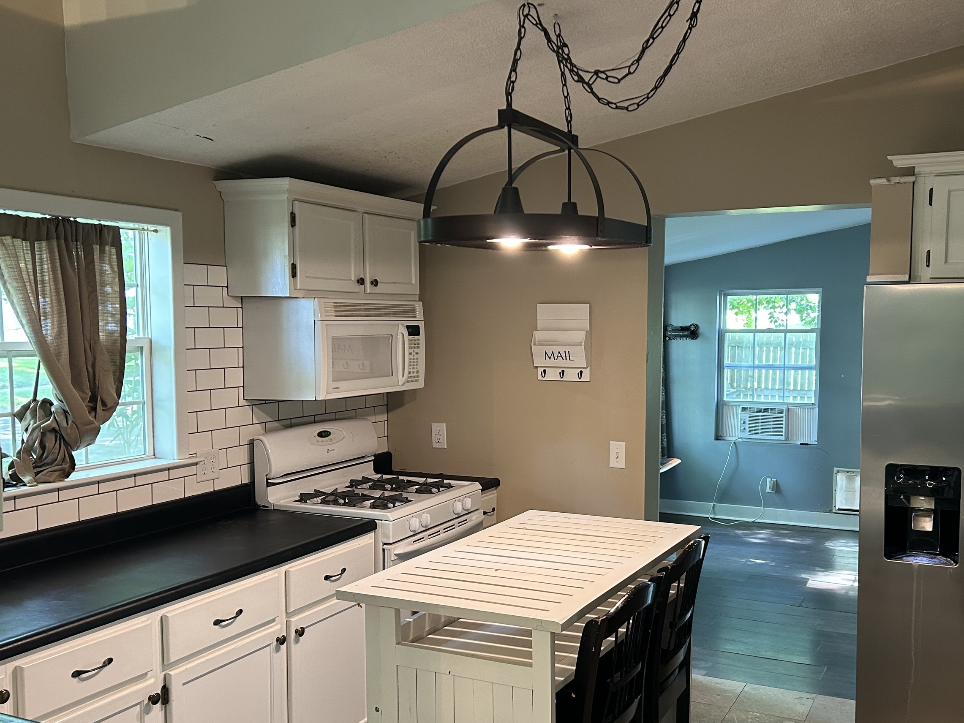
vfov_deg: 40.6
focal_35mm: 35
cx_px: 528
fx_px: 975
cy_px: 405
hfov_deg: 52.5
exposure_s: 1/60
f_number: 1.5
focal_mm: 5.7
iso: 200
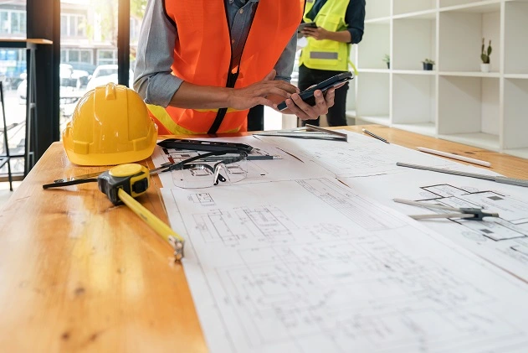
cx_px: 264
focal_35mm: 24
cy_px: 176
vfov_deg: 53.2
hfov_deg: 73.7
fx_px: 352
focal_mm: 24
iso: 320
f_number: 4
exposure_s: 1/125
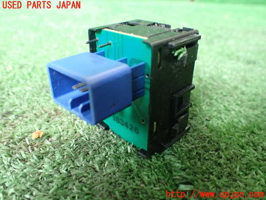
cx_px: 133
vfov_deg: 46.8
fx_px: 231
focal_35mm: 30
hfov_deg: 60.0
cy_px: 100
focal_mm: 5.4
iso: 800
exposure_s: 1/50
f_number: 2.3
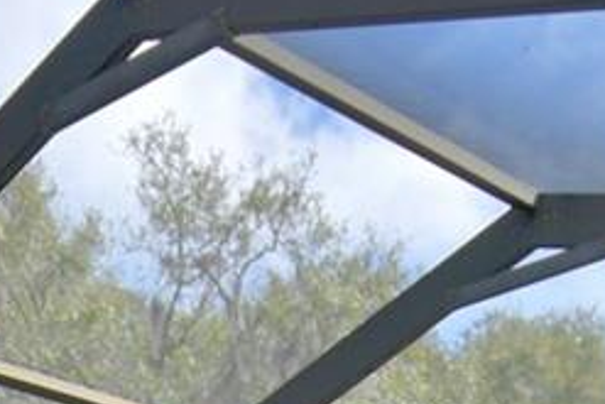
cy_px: 1156
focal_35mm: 97
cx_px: 5
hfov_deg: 20.4
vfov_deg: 10.6
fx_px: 1631
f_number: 4.5
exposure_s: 1/640
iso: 100
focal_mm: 10
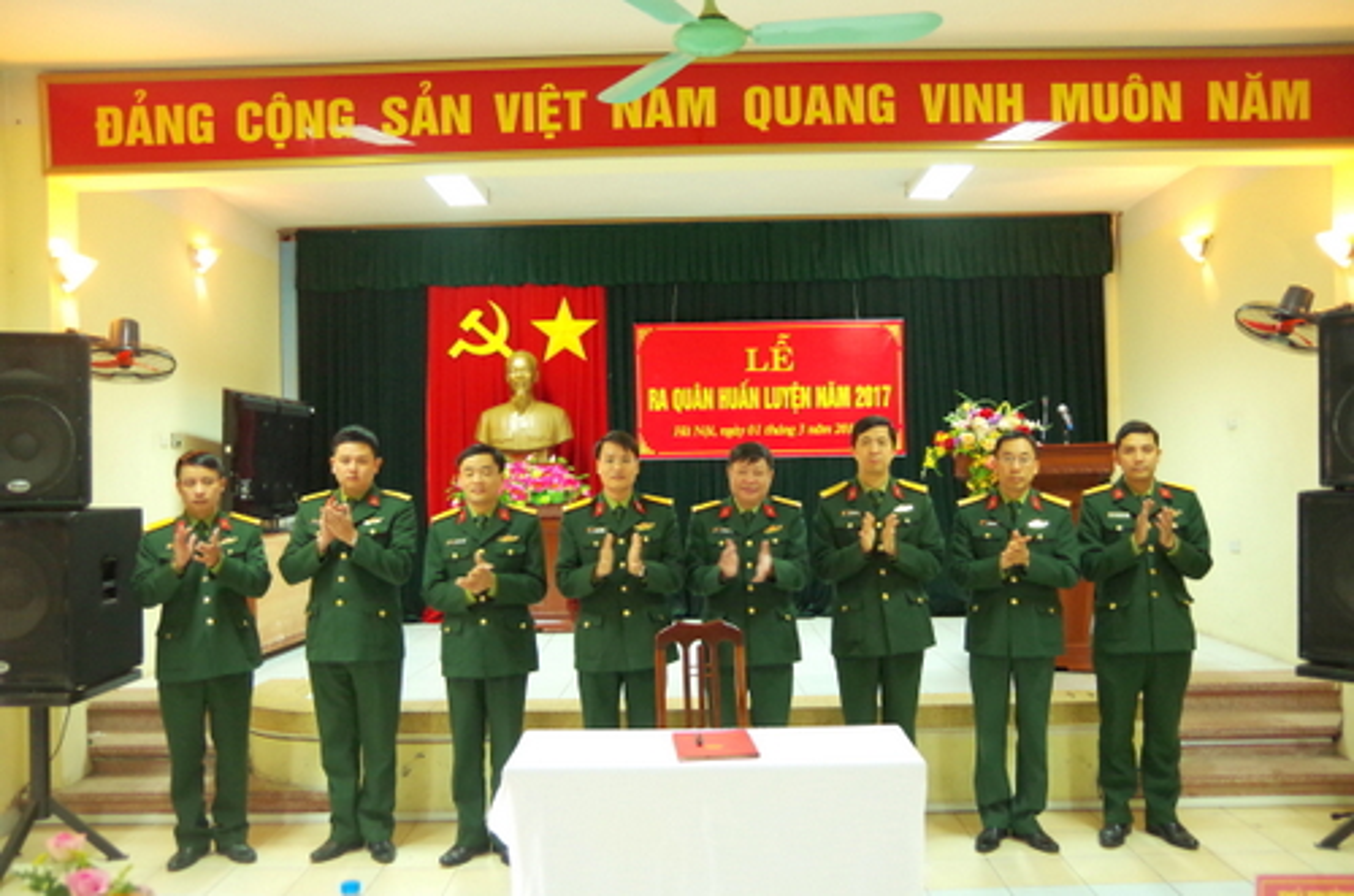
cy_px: 448
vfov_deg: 42.1
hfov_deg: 60.4
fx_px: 1163
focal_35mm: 31
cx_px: 677
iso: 1600
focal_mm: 21
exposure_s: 1/50
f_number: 4
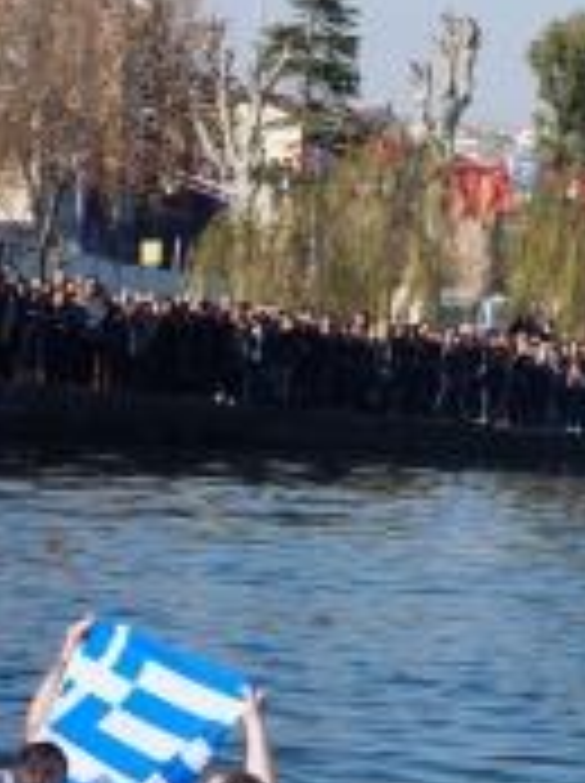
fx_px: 4613
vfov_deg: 9.7
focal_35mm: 204
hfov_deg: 7.3
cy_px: 648
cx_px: 279
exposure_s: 1/100
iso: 100
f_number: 11
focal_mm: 55
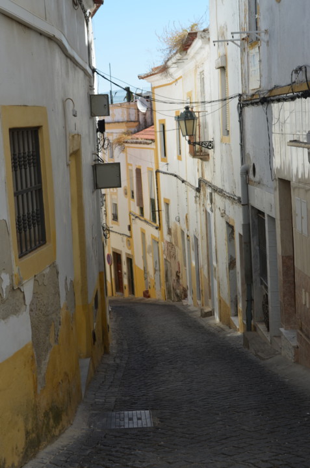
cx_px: 155
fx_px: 856
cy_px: 234
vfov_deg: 30.6
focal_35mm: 66
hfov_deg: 20.5
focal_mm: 44
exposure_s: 1/250
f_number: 8
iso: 140
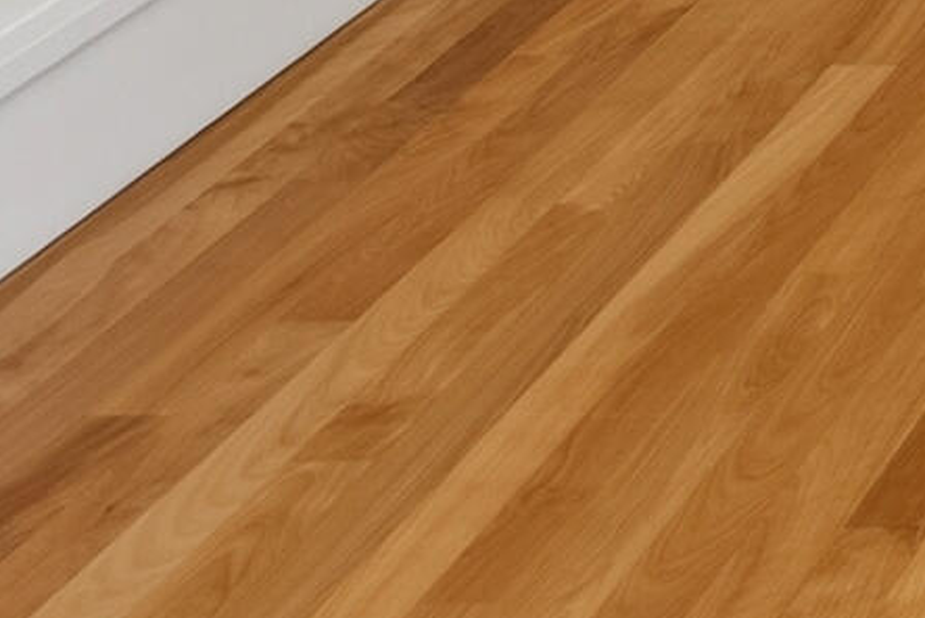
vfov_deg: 9.3
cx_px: 2144
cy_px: -1268
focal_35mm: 115
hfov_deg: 13.5
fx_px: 2957
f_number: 7.1
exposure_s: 1/15
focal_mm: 17
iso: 640
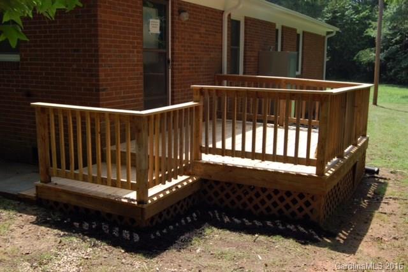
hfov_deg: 49.6
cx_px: 204
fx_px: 442
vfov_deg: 34.2
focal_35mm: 39
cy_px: 136
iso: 200
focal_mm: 26
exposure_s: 1/200
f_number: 7.1
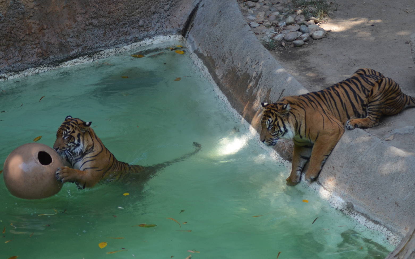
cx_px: 208
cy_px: 120
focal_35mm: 128
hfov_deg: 16.3
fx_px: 1447
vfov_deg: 10.2
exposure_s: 1/1000
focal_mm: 82
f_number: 4
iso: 720
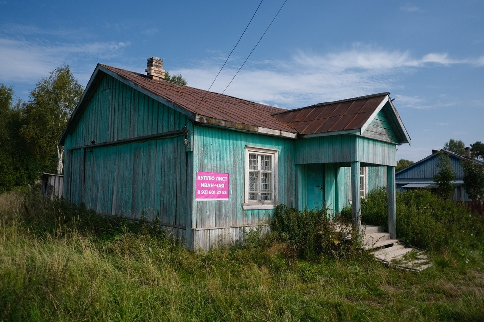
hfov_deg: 67.4
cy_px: 161
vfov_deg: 47.9
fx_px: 363
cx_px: 242
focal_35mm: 27
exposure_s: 1/10000
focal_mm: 18
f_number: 2
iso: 320
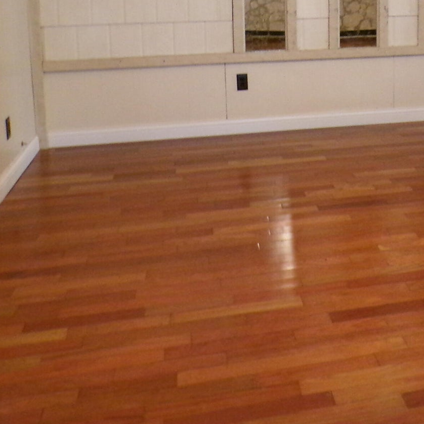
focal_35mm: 54
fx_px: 748
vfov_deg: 30.1
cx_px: 414
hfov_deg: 29.7
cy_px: 29
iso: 701
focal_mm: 4.3
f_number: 3
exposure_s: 1/17
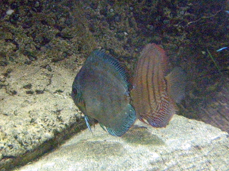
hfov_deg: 52.6
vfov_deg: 40.7
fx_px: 232
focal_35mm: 35
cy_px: 86
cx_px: 114
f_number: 2.7
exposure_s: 1/57
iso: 1600
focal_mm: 7.5
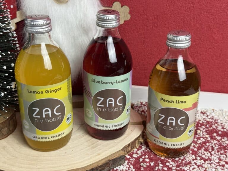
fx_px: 316
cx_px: 114
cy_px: 86
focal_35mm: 48
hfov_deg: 39.7
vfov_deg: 30.3
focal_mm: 6.76
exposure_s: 1/50
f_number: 1.78
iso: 125
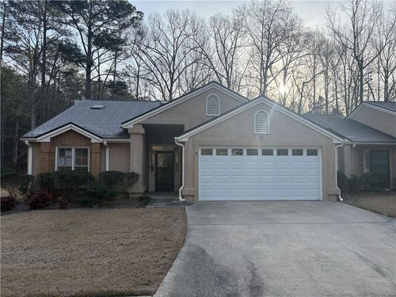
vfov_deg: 53.1
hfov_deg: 67.3
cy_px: 148
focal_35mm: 26
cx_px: 198
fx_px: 297
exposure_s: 1/1901
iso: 64
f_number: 1.6
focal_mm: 5.96
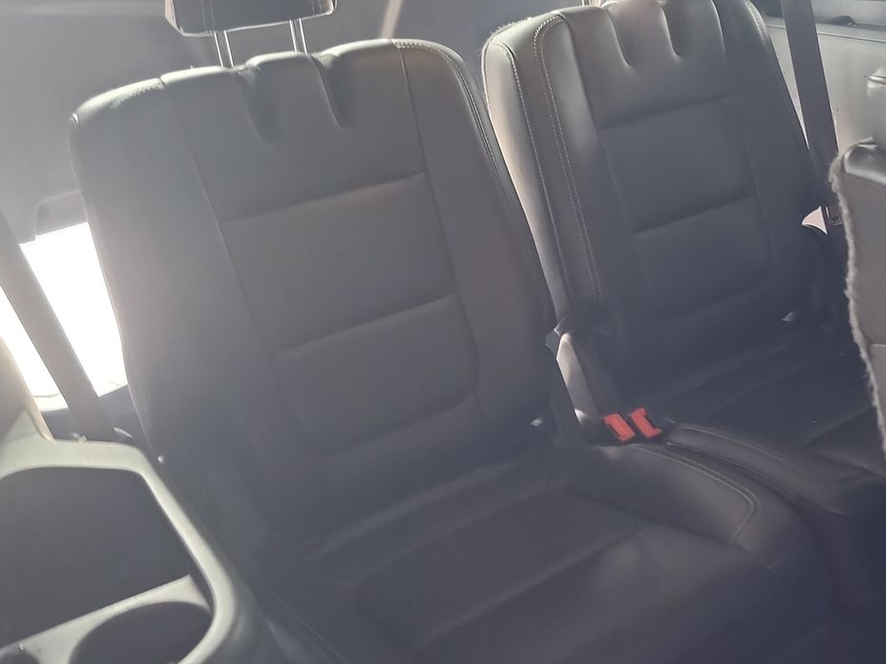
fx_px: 1049
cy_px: 304
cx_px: 652
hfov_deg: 44.4
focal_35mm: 41
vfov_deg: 35.1
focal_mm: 6.7
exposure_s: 1/19
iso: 864
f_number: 1.8
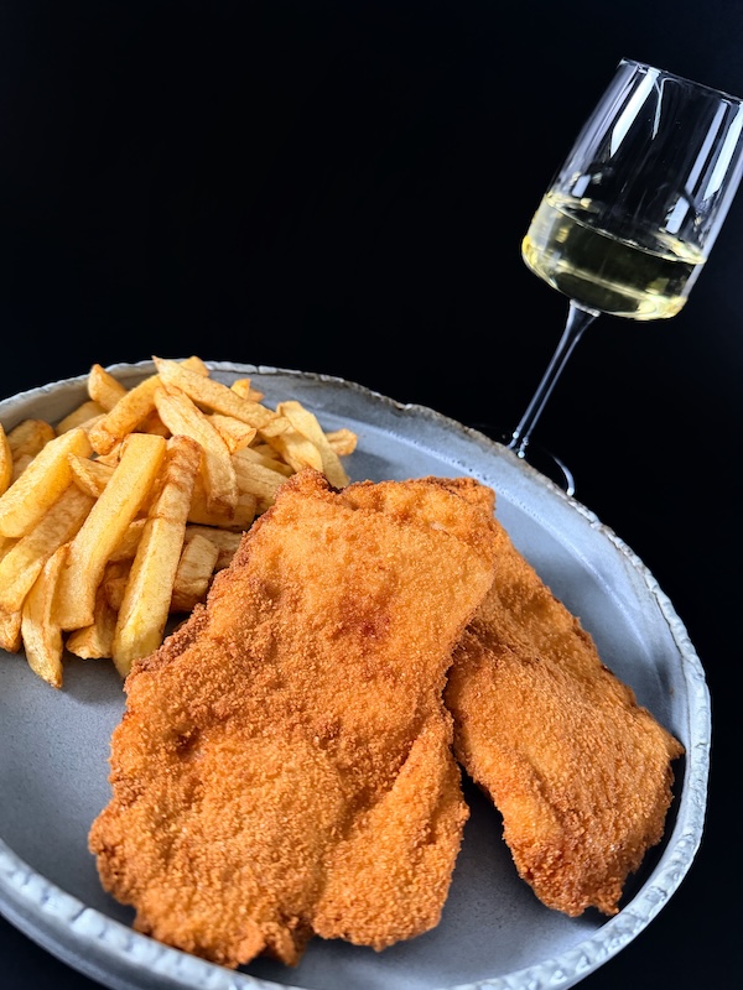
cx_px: 372
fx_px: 687
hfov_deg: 56.8
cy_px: 495
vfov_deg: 71.6
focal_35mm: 24
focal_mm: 6.76
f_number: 1.78
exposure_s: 1/47
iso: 800
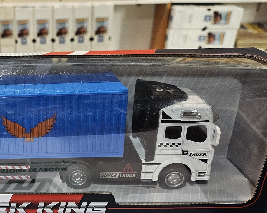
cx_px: 16
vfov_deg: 34.0
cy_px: 134
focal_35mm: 44
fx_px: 348
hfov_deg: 38.5
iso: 200
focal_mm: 5
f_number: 1.8
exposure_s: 1/100
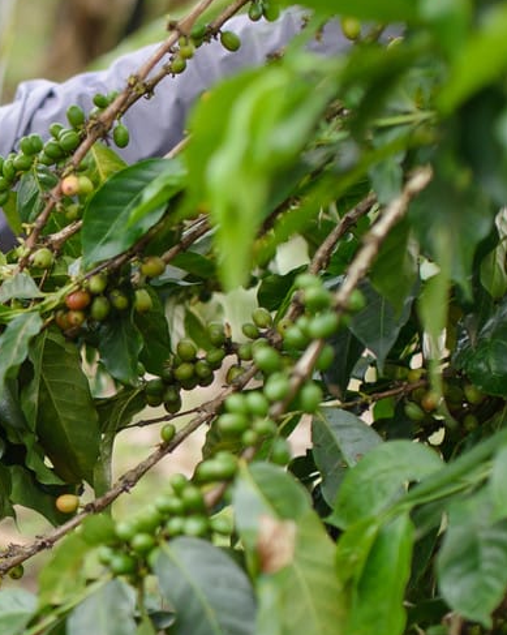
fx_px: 2535
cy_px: 499
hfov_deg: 11.0
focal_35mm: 135
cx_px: -237
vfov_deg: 14.2
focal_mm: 35
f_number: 2
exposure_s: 1/320
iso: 100
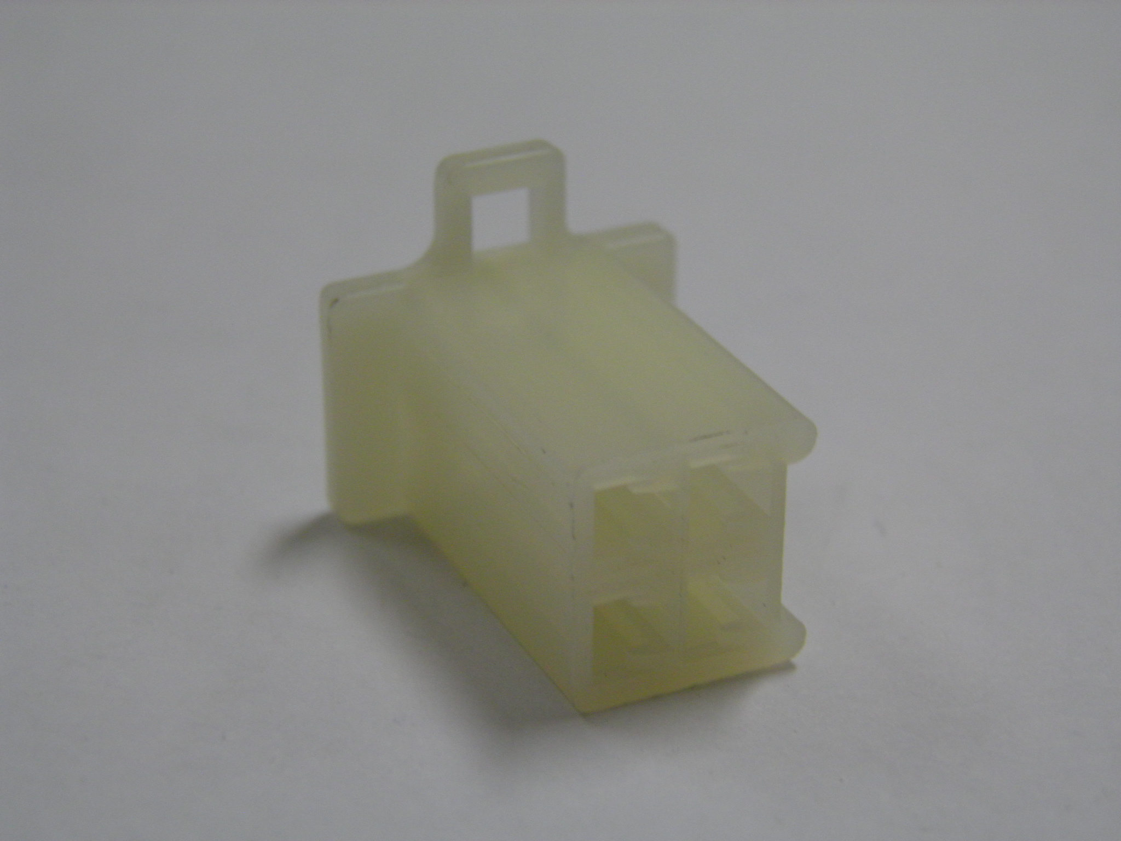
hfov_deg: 23.3
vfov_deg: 17.6
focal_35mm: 84
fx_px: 2720
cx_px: 560
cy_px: 420
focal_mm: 15.2
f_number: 3.9
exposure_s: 1/50
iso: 160
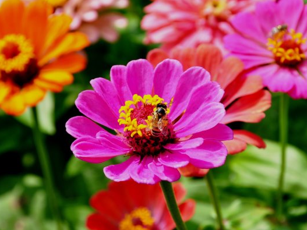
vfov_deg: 6.0
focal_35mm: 246
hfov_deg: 8.1
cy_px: 116
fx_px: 2181
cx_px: 164
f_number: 14
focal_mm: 150
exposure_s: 1/400
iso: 400
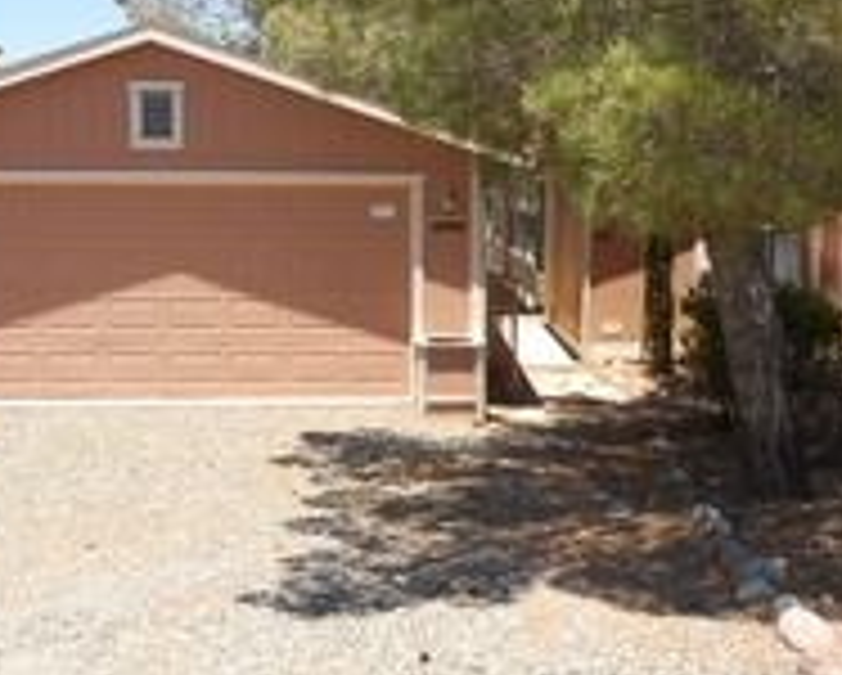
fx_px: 1172
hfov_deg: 39.4
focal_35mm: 47
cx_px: 495
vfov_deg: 32.0
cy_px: 261
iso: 80
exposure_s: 1/500
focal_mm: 4.6
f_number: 3.2
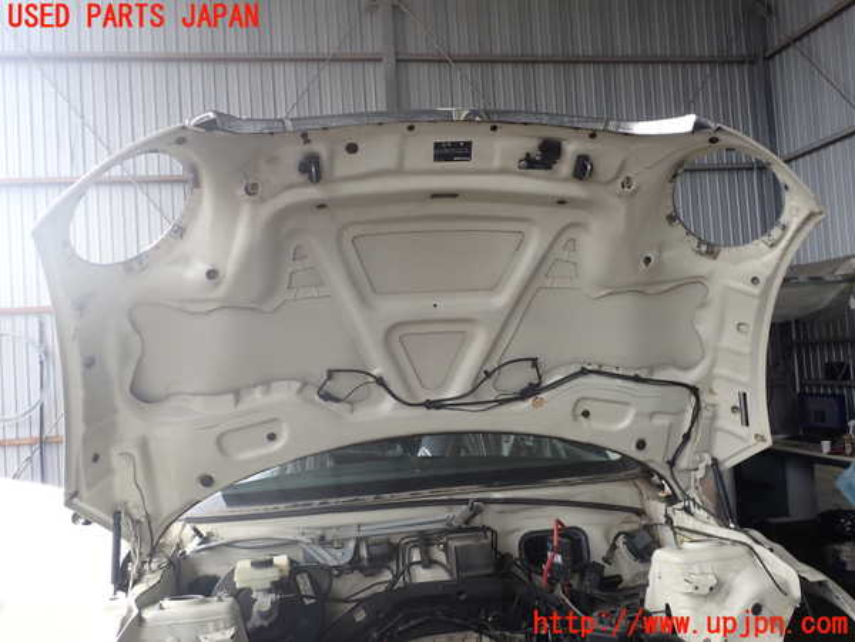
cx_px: 428
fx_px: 741
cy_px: 321
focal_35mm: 30
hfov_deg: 60.0
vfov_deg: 46.8
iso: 100
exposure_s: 1/160
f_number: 3.2
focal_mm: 5.4
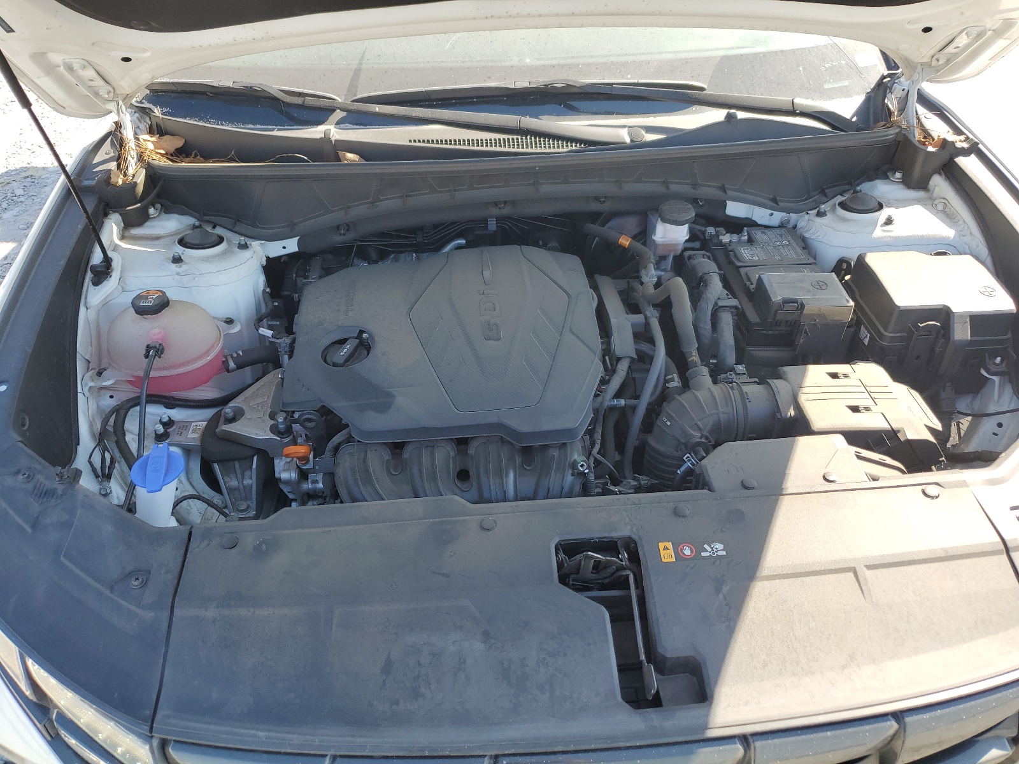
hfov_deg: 67.3
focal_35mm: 26
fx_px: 765
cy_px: 382
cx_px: 510
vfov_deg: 53.1
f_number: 1.5
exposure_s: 1/556
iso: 50
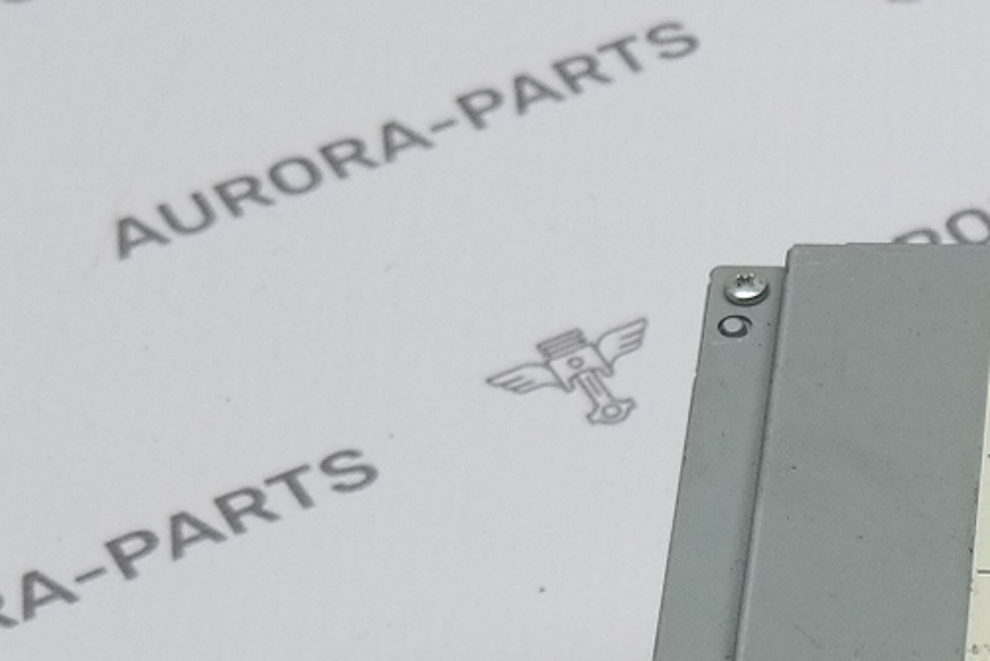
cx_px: 1534
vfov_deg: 8.5
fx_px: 4401
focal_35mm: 160
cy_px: 852
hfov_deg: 12.2
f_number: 4
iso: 100
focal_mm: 18
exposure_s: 1/80
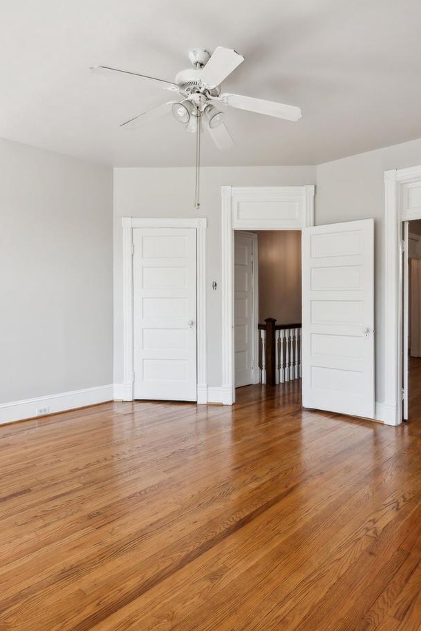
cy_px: 312
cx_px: 244
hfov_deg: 57.0
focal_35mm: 22
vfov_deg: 78.6
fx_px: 386
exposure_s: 1/40
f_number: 9
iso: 250
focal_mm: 14
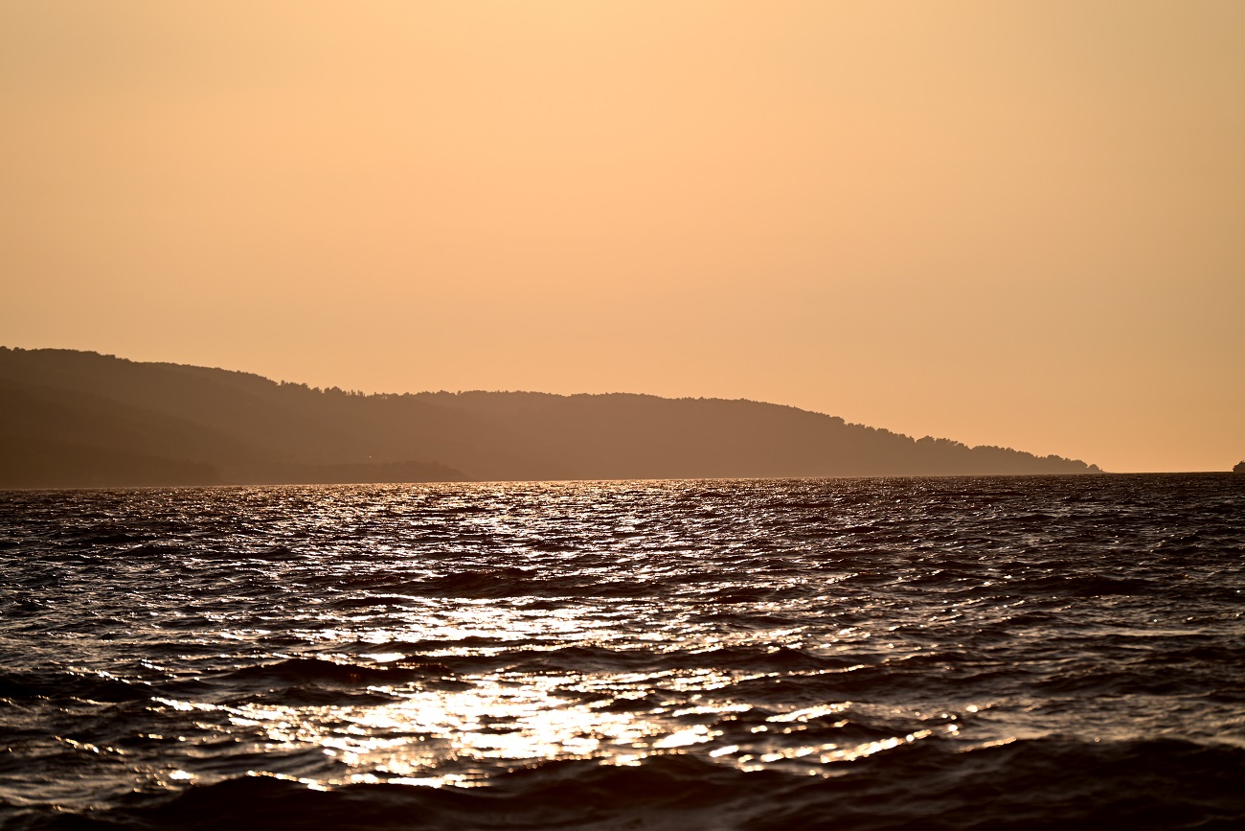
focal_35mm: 220
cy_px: 416
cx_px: 622
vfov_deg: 6.2
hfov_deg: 9.4
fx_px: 7609
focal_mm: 220
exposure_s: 1/1600
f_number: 7.1
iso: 100
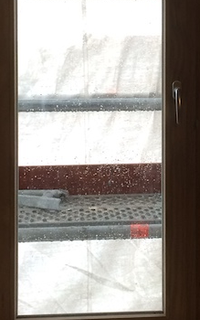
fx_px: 784
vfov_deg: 22.8
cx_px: 160
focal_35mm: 90
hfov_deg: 14.5
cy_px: 83
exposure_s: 1/33
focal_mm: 4.15
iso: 100
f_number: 2.2
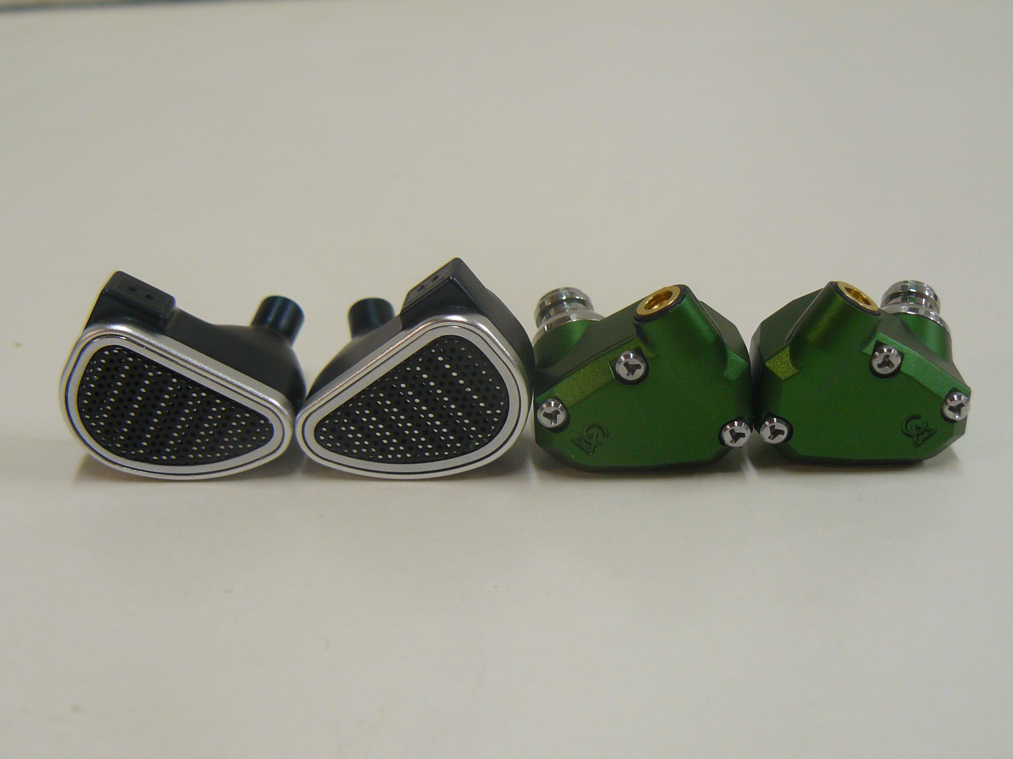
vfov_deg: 33.6
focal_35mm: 43
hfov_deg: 43.9
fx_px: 1258
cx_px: 506
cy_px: 380
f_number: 2.8
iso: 125
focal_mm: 6
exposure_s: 1/30
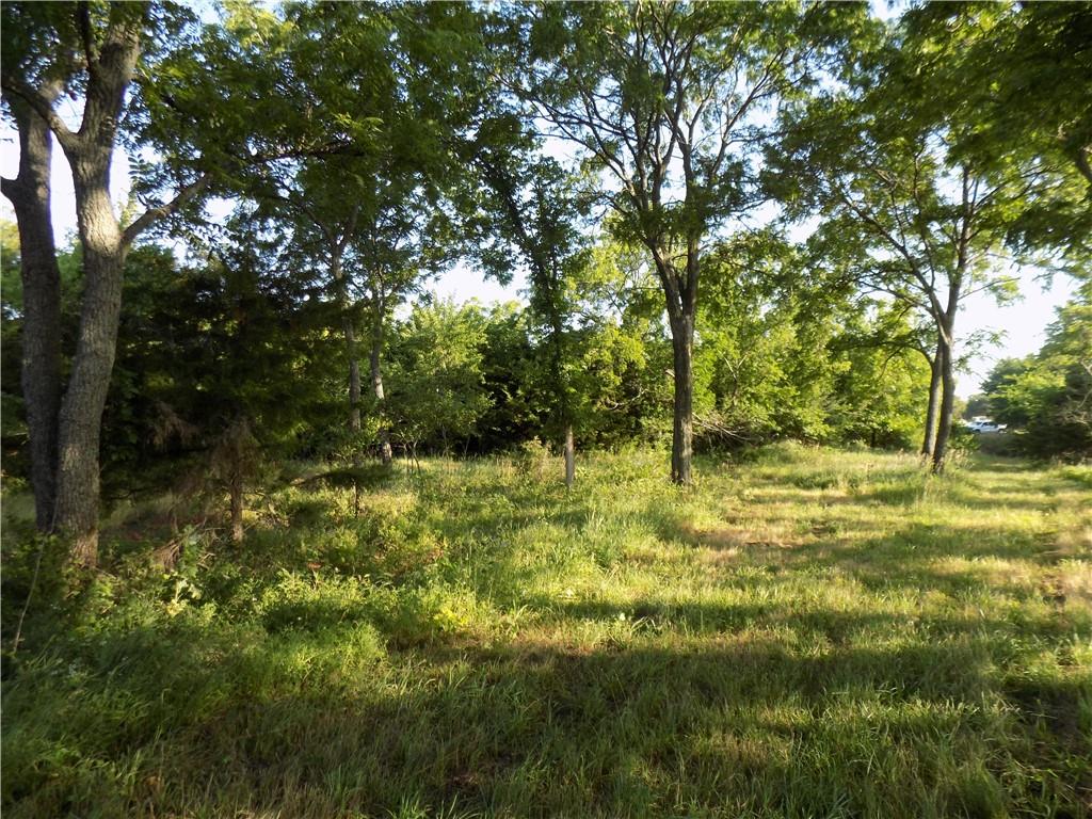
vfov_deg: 58.9
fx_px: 726
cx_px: 546
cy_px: 410
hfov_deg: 73.9
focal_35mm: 23
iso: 80
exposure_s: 1/160
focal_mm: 4
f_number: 3.1
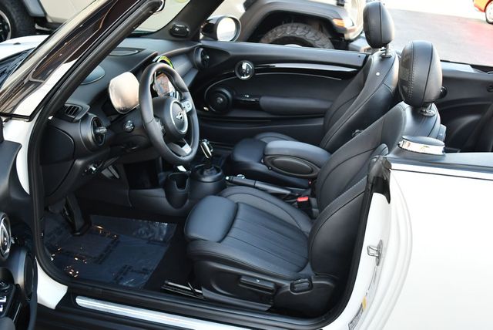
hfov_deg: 53.1
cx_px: 246
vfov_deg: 36.9
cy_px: 165
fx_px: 493
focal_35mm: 36
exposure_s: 1/250
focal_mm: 18
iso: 560
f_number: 3.5
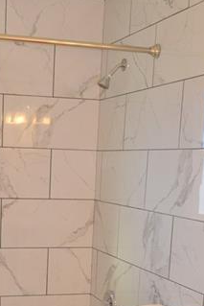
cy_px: 267
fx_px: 552
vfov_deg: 29.8
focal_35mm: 65
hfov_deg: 20.6
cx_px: 24
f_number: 5.6
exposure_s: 1/125
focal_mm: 18
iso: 800
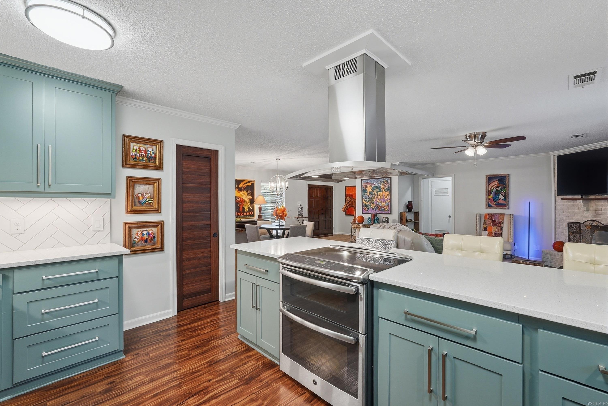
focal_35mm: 16
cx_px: 304
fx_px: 270
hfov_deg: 96.7
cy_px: 203
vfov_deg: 73.8
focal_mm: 16
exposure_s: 1/20
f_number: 9
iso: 250
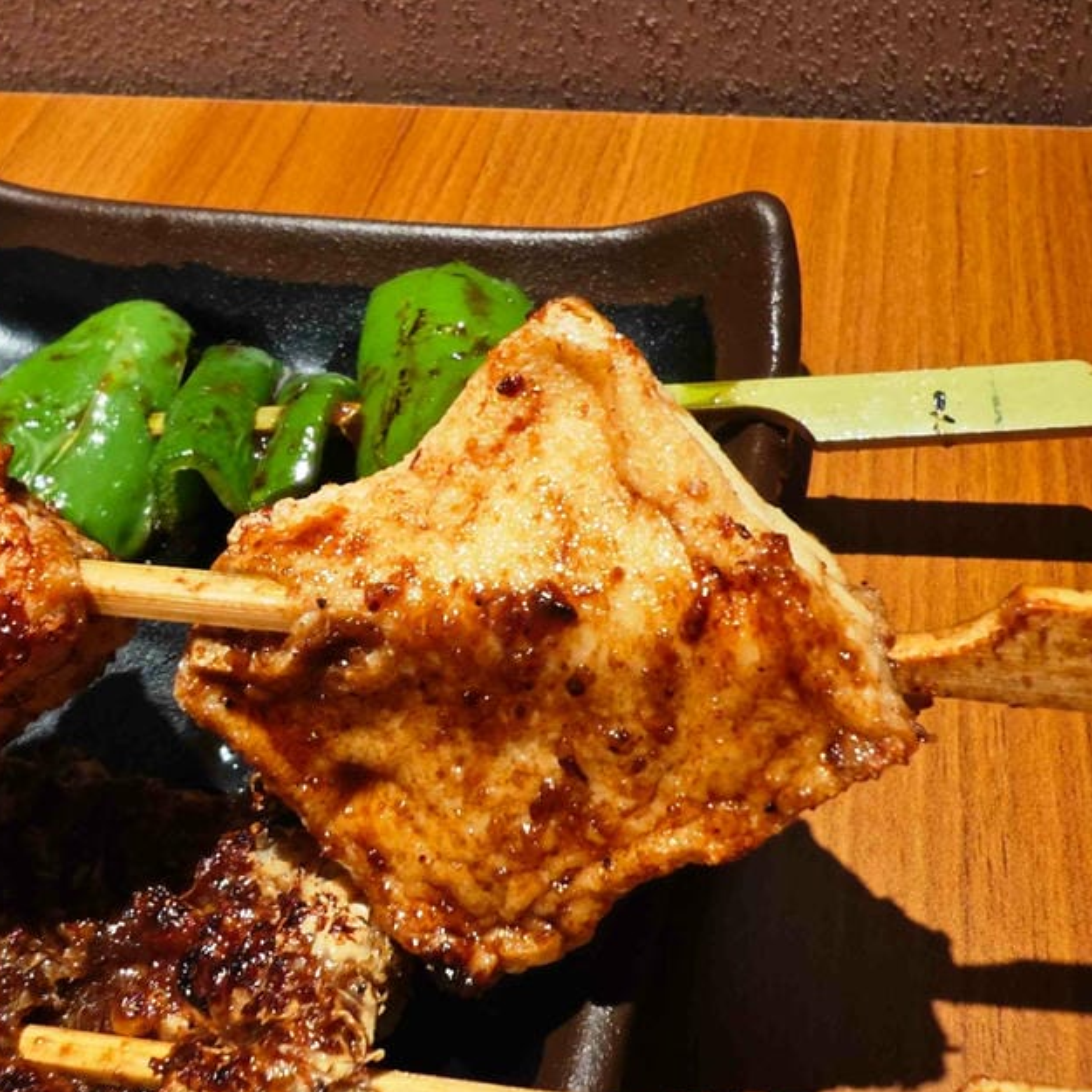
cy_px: 502
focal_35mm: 39
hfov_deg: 41.3
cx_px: 241
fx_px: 1392
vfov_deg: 42.8
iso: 125
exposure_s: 1/40
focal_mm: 2.03
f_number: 1.8
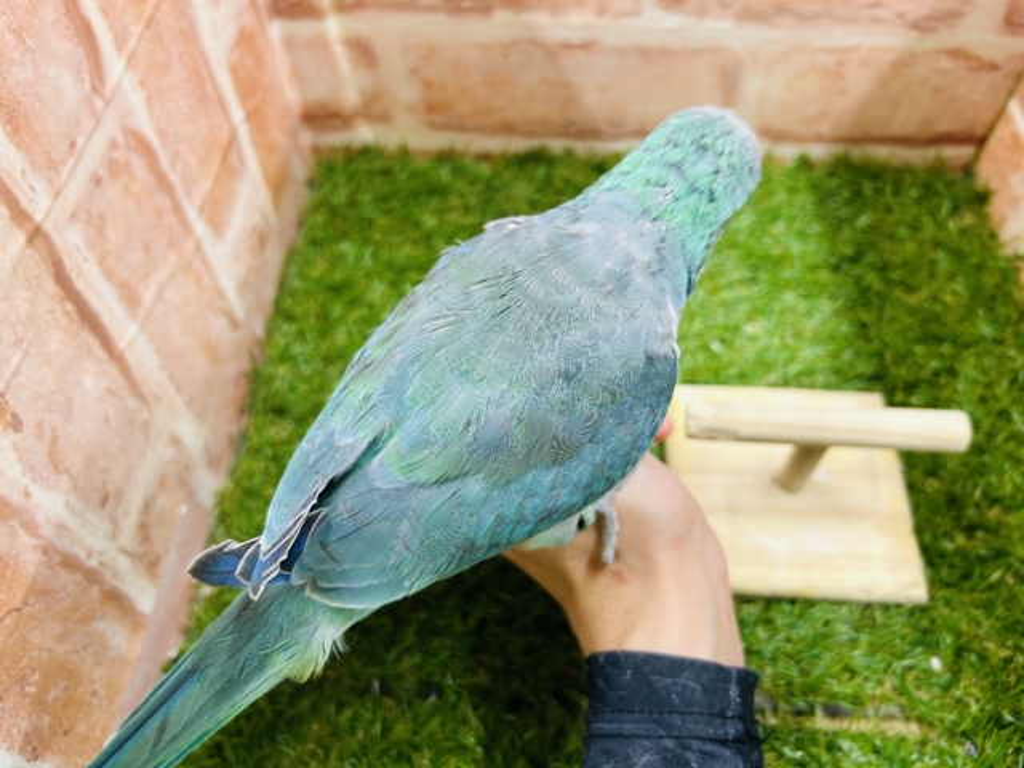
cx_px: 512
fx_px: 769
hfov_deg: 67.3
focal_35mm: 26
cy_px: 384
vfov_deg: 53.1
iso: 64
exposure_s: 1/50
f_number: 1.5
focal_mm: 5.7
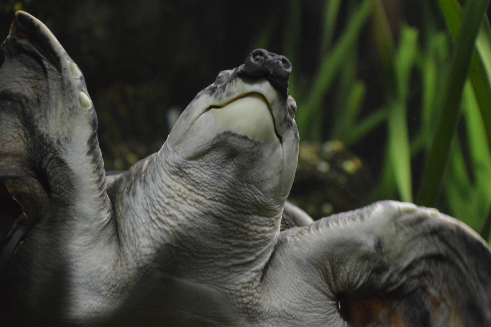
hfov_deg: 23.4
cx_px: 246
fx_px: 1186
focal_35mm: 87
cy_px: 164
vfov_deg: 15.7
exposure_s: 1/125
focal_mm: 58
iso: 3200
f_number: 5
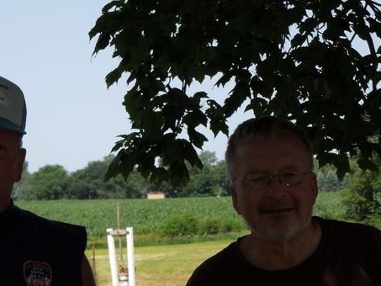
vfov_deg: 7.1
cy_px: 199
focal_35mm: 210
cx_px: 117
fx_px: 2312
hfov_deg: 9.4
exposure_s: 1/500
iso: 100
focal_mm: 21.5
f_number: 4.8
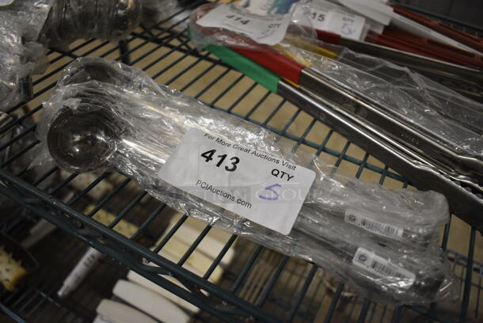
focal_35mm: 30
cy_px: 162
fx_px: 403
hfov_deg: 61.9
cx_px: 242
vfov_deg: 43.7
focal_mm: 20
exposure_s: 1/125
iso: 1800
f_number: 3.5
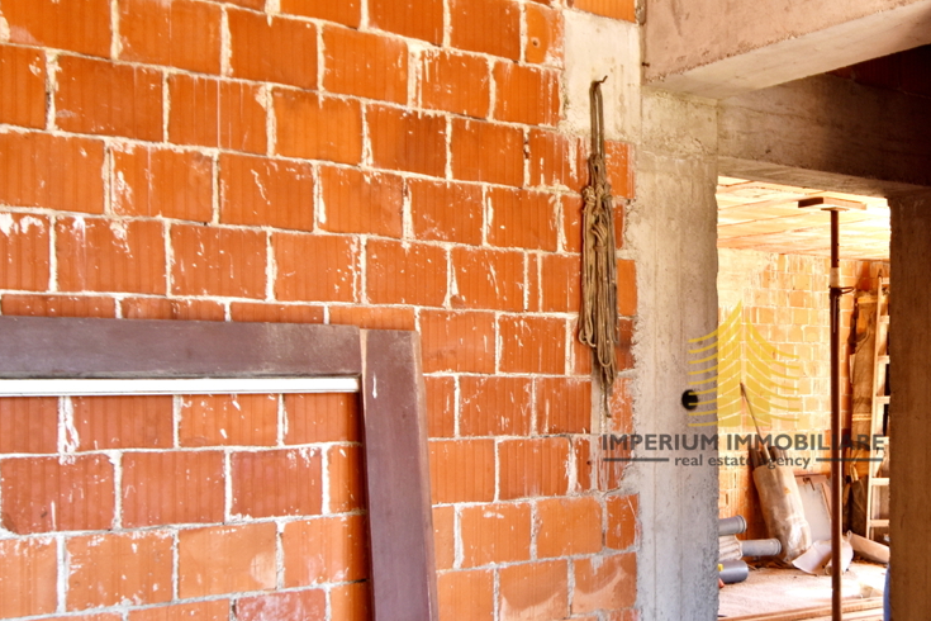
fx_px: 1267
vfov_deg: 27.4
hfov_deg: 38.8
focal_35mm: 49
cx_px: 744
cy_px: 384
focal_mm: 20
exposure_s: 1/30
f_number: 5.6
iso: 280
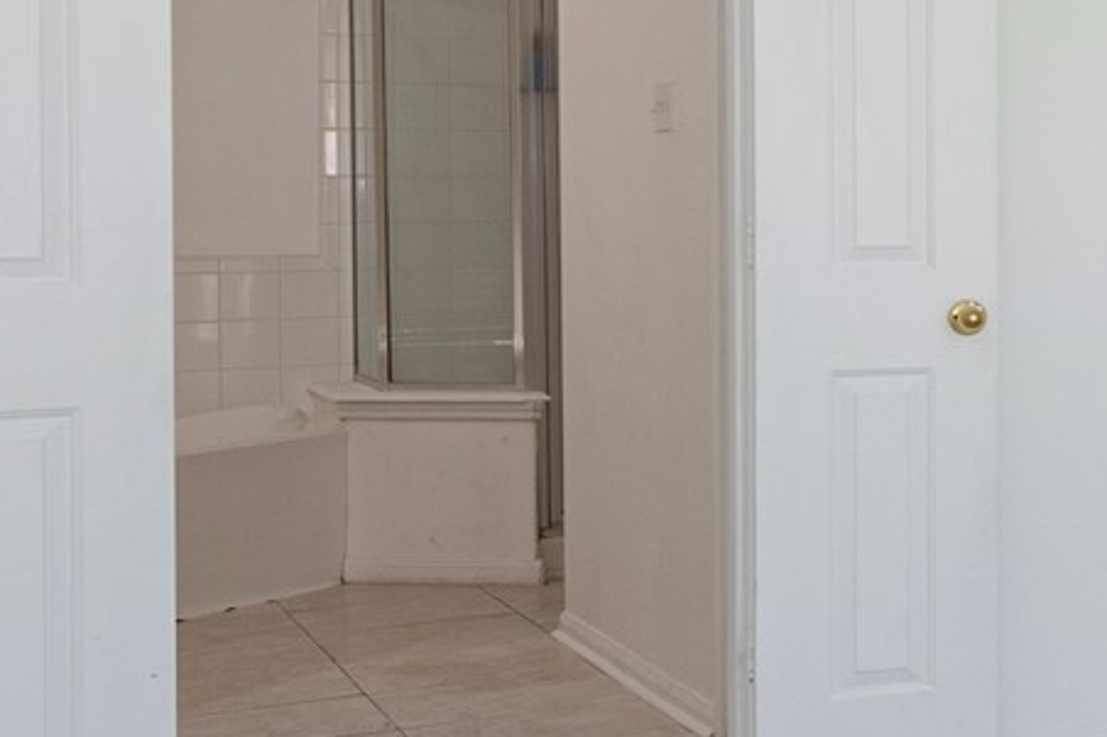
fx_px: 2213
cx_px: 1876
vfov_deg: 18.8
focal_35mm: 72
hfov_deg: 21.1
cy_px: 225
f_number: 9
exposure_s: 1/30
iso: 100
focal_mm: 15
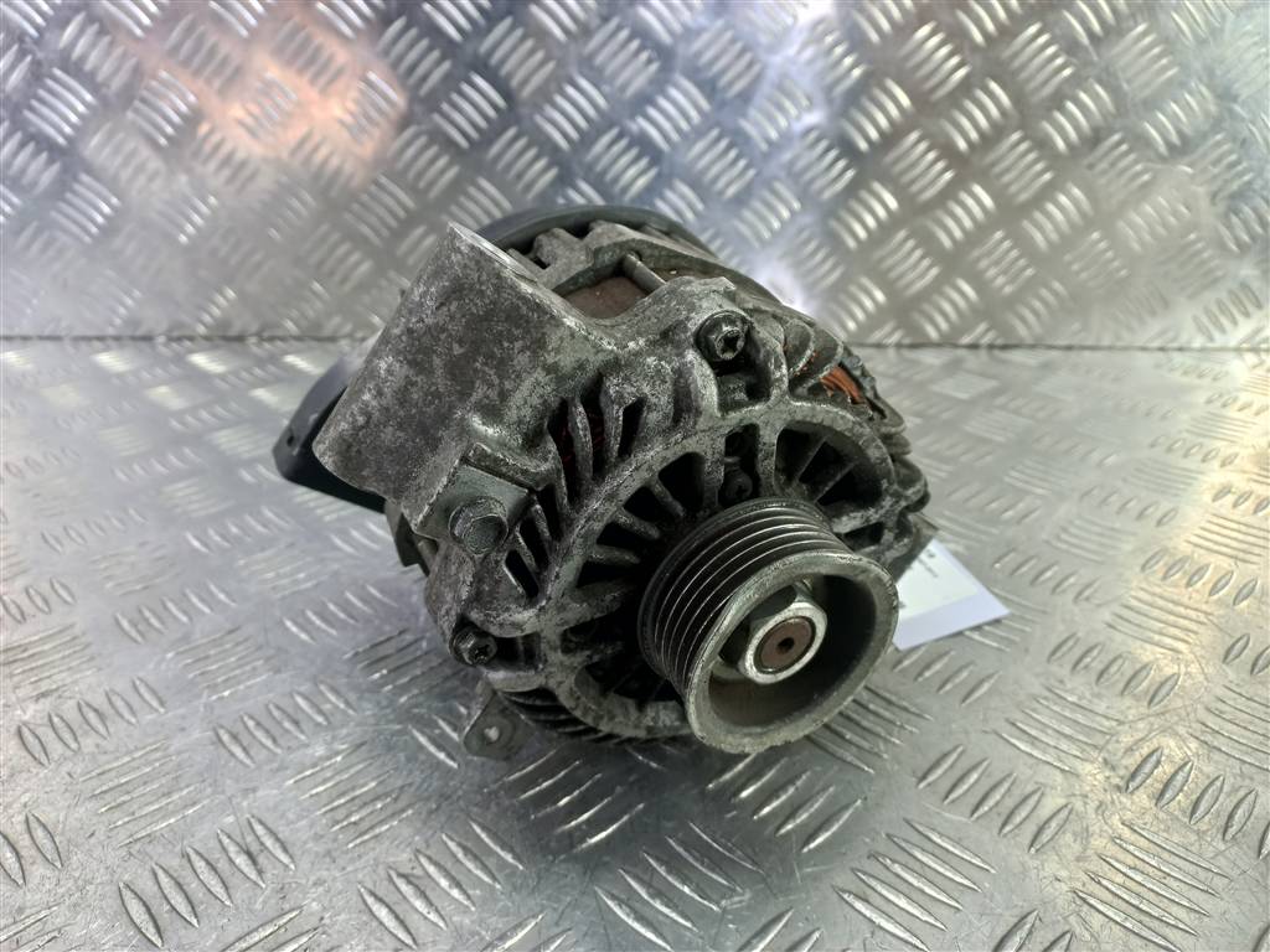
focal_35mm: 25
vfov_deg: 54.9
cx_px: 635
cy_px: 476
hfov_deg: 69.4
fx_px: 917
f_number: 1.8
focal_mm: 4.6
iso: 80
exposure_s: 1/50
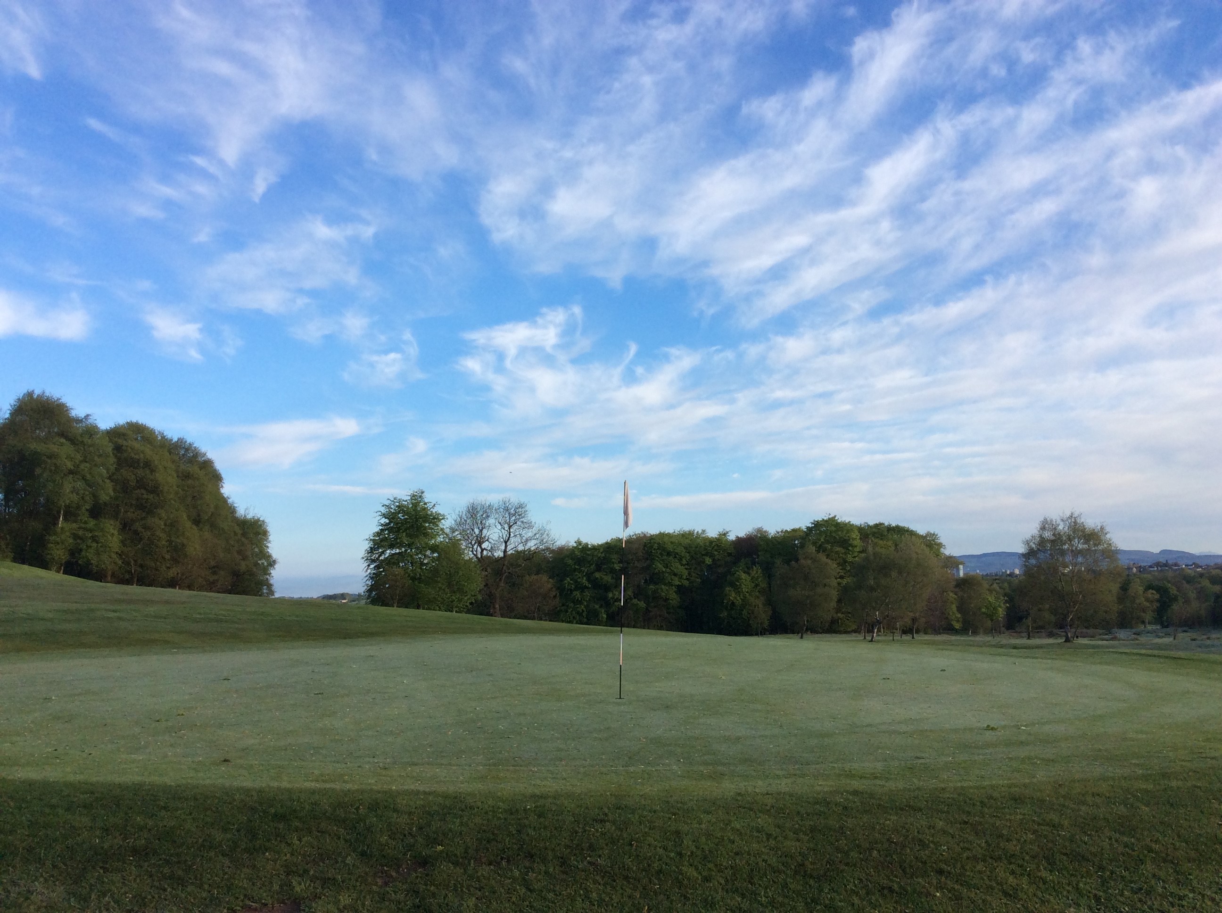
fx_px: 1128
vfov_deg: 44.1
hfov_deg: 56.9
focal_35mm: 32
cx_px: 611
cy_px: 456
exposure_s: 1/657
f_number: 2.4
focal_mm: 3.3
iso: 32
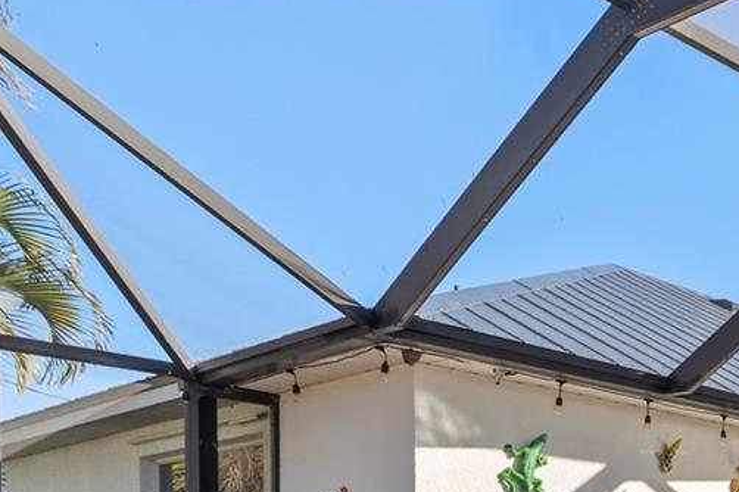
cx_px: 1036
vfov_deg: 22.6
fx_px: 1046
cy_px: 697
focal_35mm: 51
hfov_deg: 28.9
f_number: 7.1
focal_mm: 16
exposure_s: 1/100
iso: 100
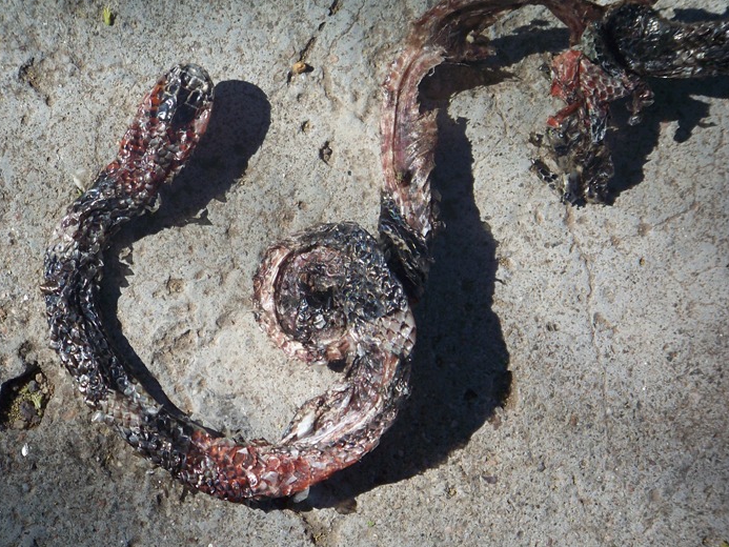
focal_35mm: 246
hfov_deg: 8.0
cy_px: 269
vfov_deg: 6.0
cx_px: 344
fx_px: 5182
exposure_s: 1/640
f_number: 3.6
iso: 64
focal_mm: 35.7
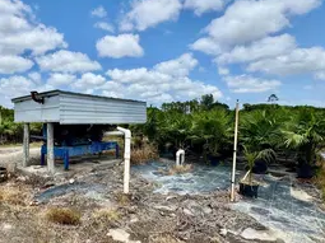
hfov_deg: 72.4
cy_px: 122
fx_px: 206
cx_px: 92
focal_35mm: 22
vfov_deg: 61.0
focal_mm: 2.22
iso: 50
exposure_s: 1/2985
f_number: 2.2
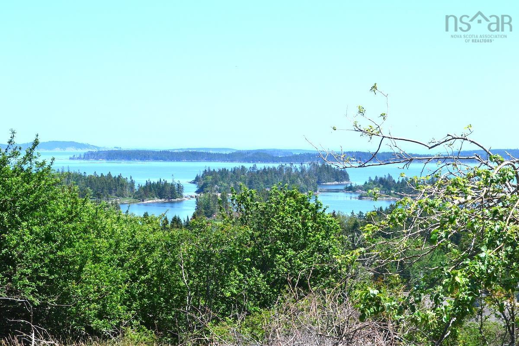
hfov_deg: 24.6
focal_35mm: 82
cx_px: 260
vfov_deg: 16.6
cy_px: 173
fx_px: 1189
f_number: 11
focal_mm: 55
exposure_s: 1/400
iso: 400
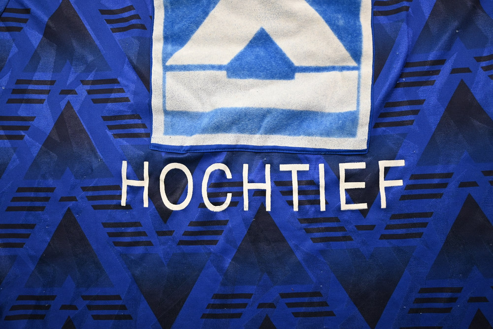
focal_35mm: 28
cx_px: 246
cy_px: 164
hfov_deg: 66.4
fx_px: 377
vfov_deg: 47.2
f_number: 4.5
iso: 200
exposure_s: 1/100
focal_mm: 27.5
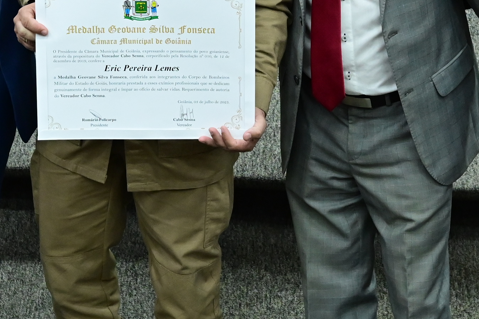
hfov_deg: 28.1
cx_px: 239
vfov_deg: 18.3
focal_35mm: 72
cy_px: -29
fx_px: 958
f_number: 4.5
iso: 4000
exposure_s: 1/125
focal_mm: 22
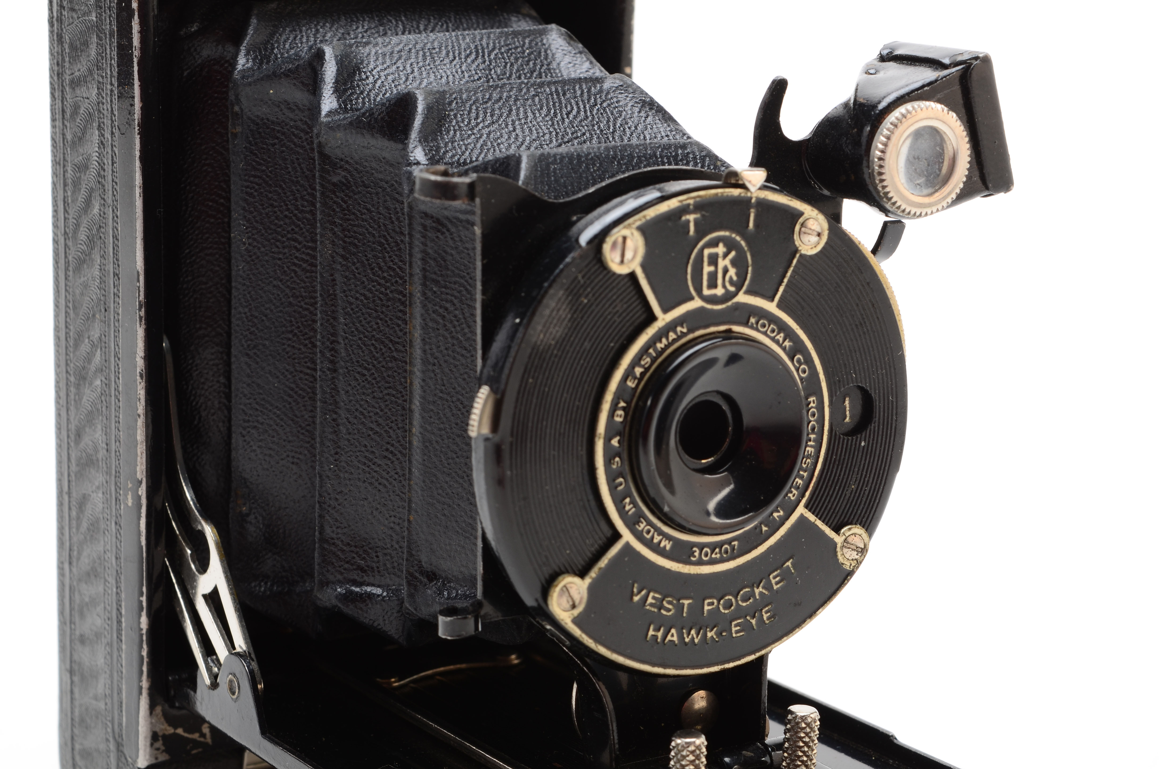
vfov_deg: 16.5
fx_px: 2655
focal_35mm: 82
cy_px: 384
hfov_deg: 24.7
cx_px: 580
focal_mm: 55
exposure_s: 1/160
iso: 100
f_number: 18
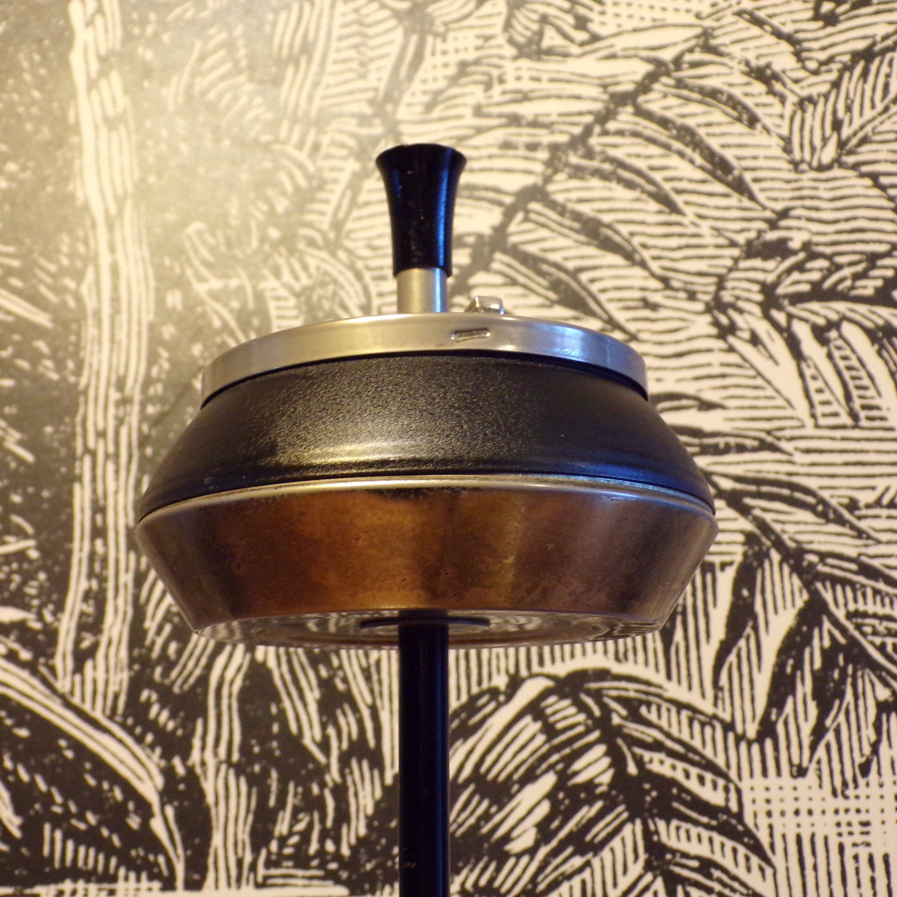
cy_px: 450
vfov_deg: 38.3
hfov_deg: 38.3
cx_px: 437
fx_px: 1290
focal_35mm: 44
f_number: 3.3
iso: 400
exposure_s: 1/12
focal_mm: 6.6
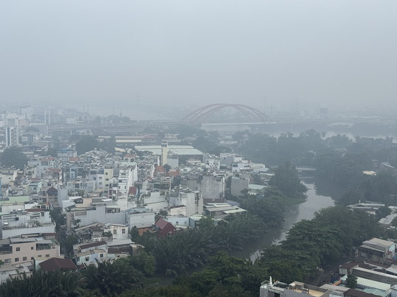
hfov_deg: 39.7
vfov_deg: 30.3
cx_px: 198
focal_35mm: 48
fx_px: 550
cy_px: 148
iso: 80
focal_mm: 6.76
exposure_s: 1/2762
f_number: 1.78
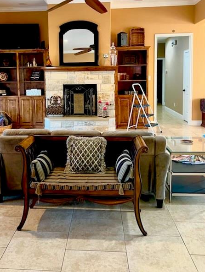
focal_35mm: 35
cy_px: 92
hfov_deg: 40.5
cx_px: 77
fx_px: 276
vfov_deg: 51.7
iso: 250
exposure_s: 1/60
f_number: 1.5
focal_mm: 5.7
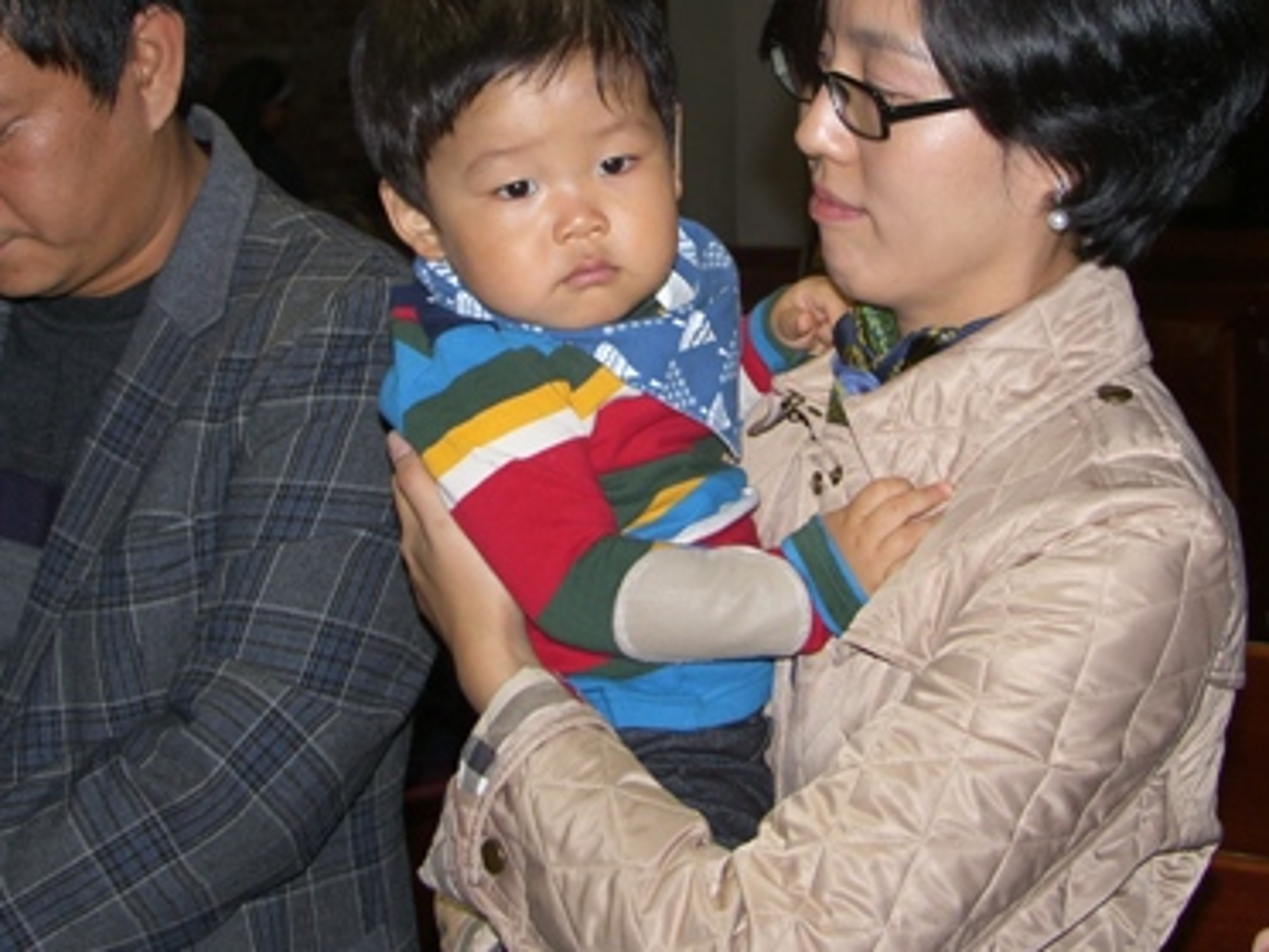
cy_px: 283
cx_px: 658
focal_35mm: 86
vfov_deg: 17.1
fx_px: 3153
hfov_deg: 22.8
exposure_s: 1/50
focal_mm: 12.9
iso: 50
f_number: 2.5
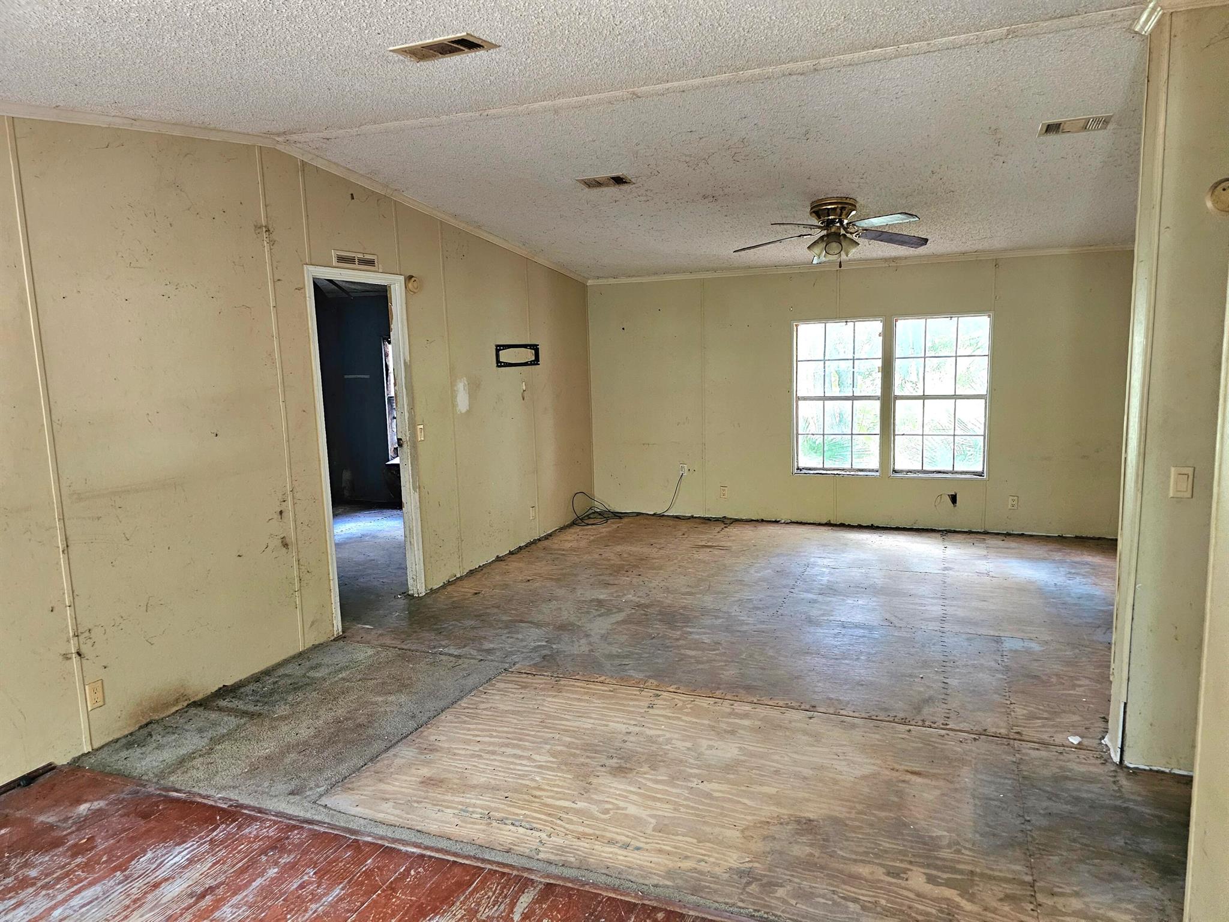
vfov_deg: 58.9
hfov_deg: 73.9
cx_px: 614
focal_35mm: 23
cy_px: 461
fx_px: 817
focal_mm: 6.3
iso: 1000
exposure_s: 1/120
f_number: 1.7
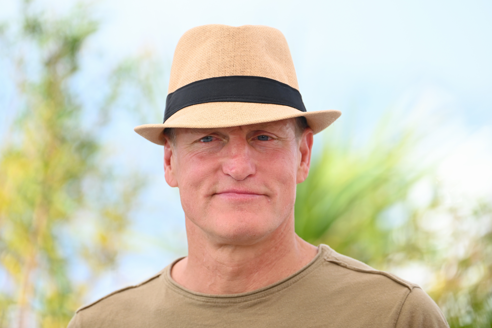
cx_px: 246
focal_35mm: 400
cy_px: 164
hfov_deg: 5.2
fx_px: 5463
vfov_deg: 3.4
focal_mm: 400
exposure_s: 1/1000
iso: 640
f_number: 5.6
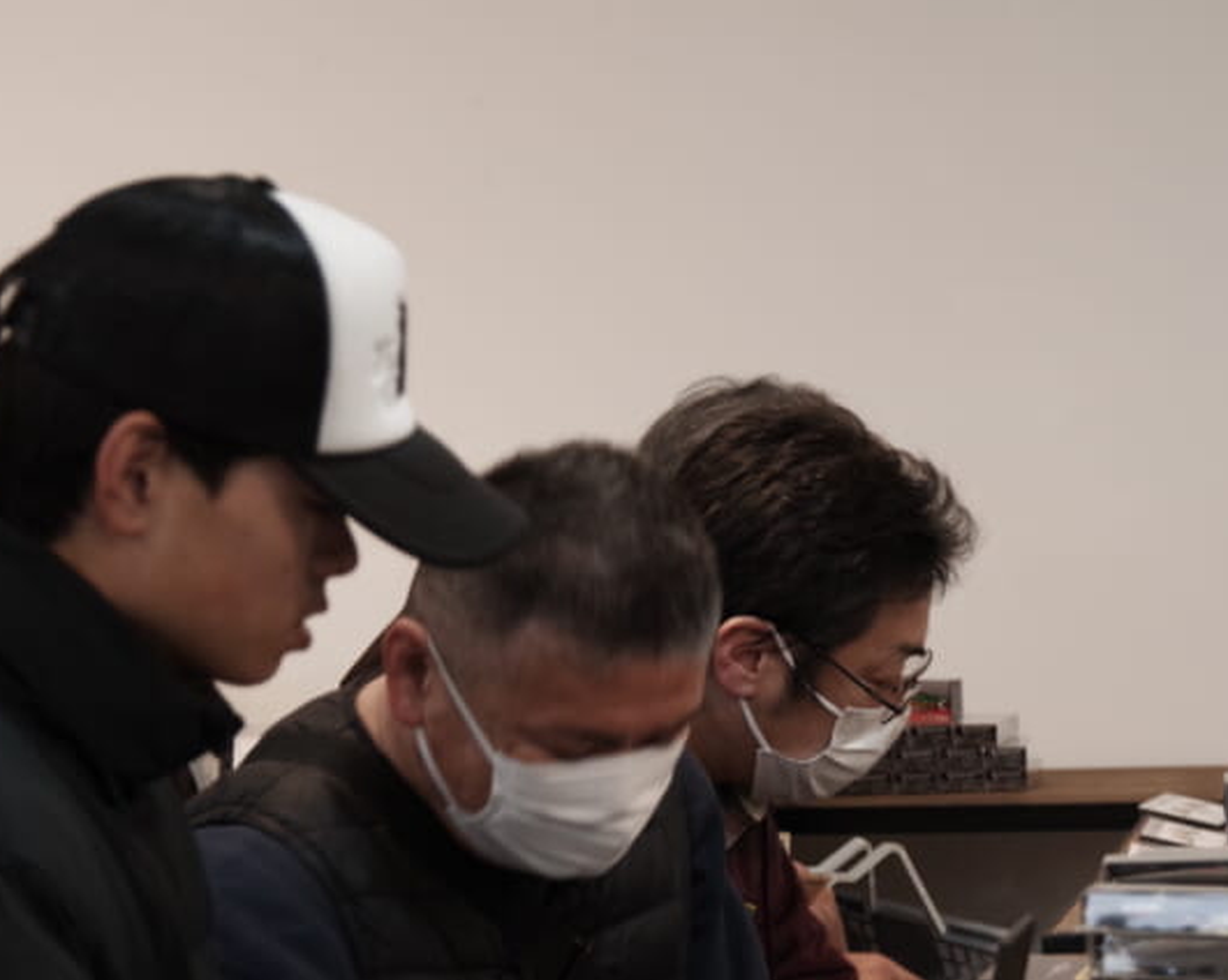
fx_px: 5593
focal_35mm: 154
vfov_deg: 10.0
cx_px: 927
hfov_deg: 12.5
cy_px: 802
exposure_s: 1/50
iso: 800
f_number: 4.5
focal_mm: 68
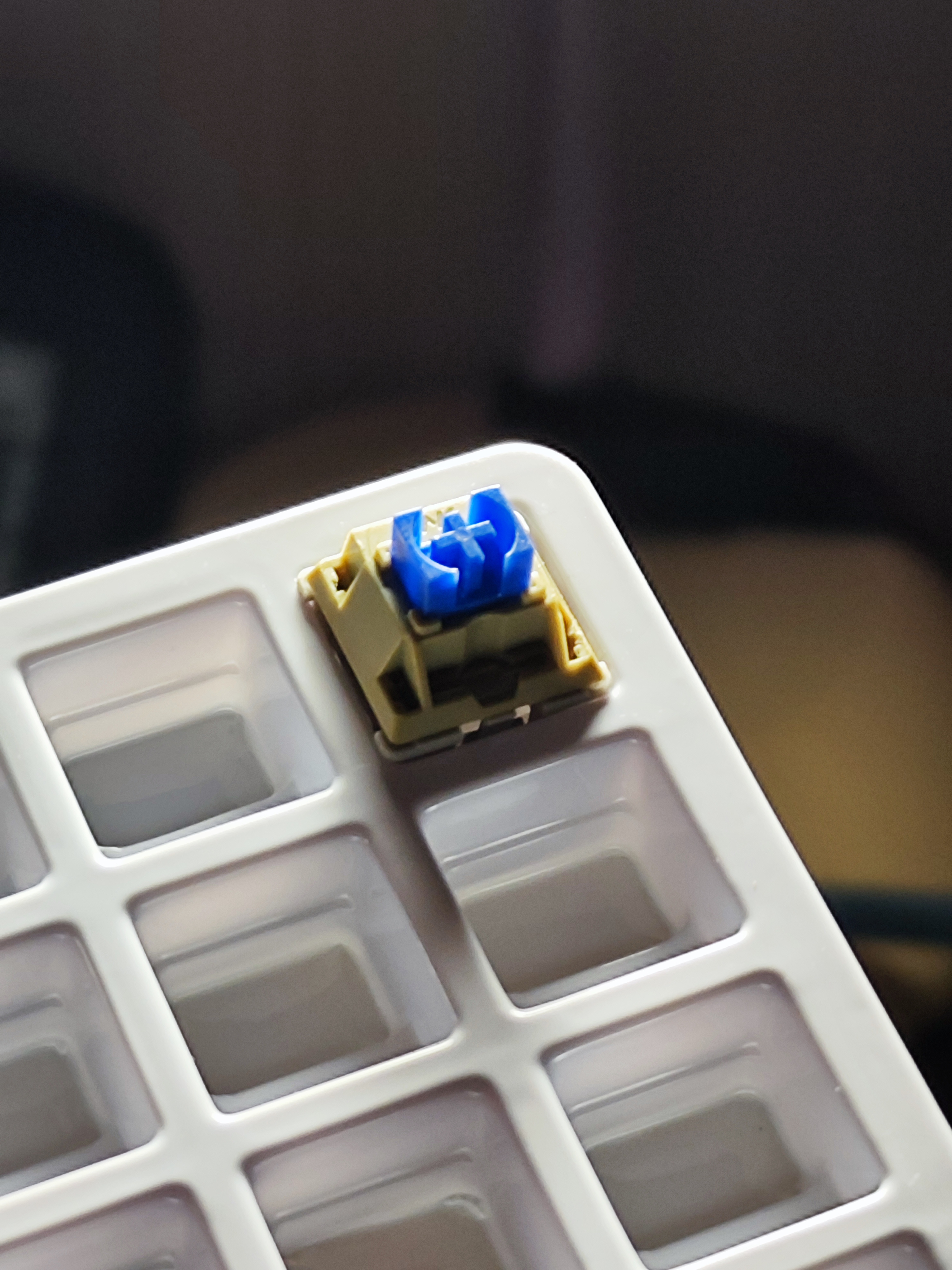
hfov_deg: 58.9
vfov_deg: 73.9
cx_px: 476
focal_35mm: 23
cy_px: 635
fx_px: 843
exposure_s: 1/100
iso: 398
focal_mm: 7.01
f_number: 1.69
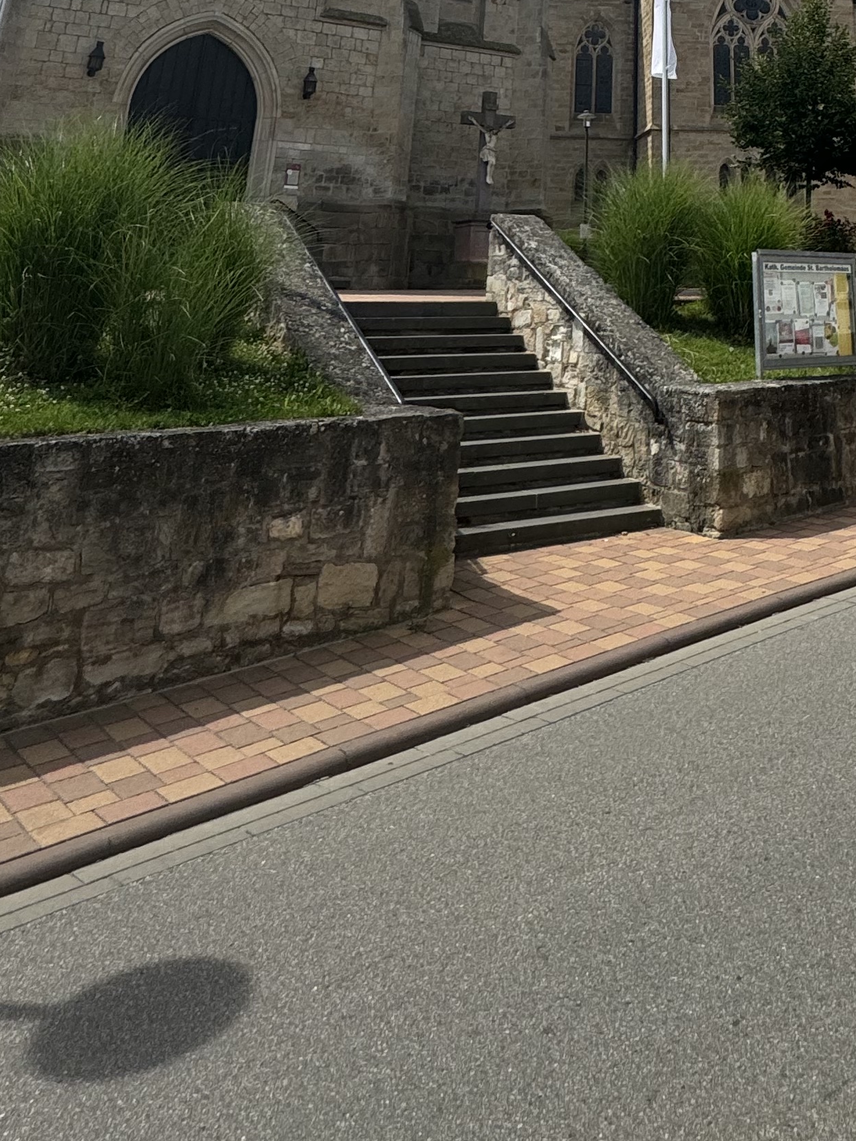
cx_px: 692
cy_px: -173
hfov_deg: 40.0
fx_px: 1121
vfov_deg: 40.8
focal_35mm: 34
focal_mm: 2.22
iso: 50
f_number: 2.2
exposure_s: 1/2985
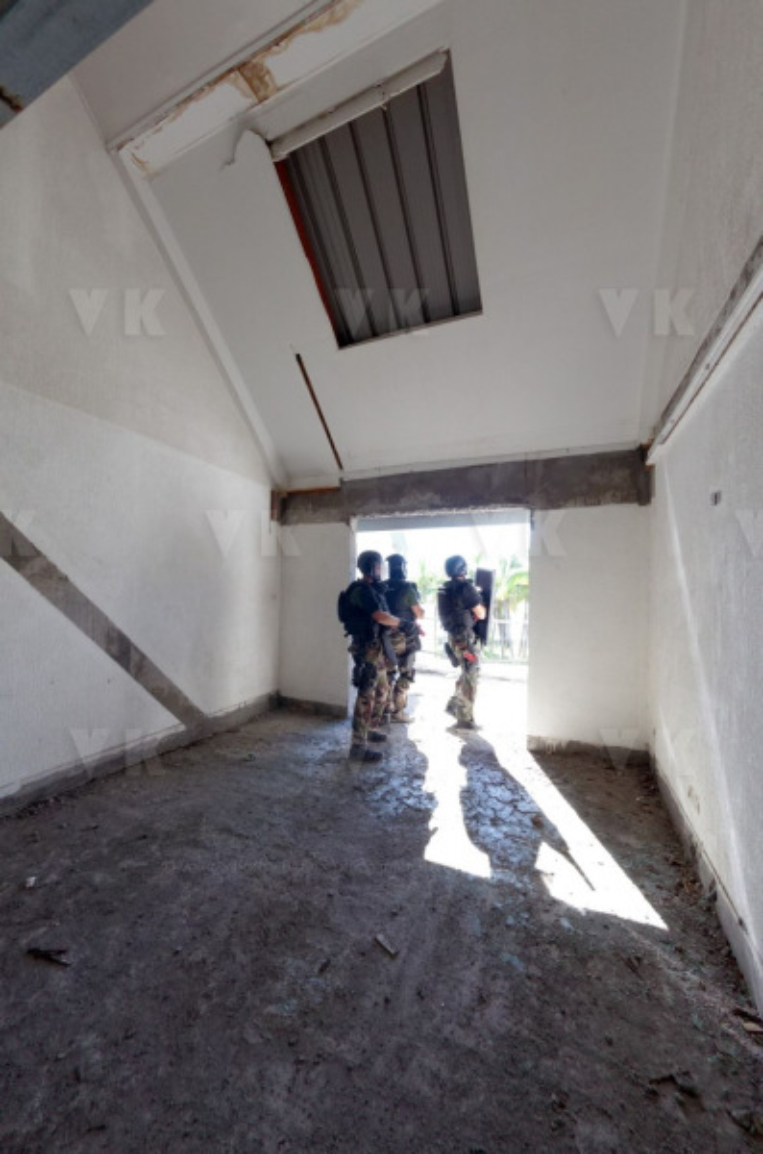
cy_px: 577
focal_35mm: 16
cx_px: 382
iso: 2000
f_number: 8
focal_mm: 10.5
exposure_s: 1/125
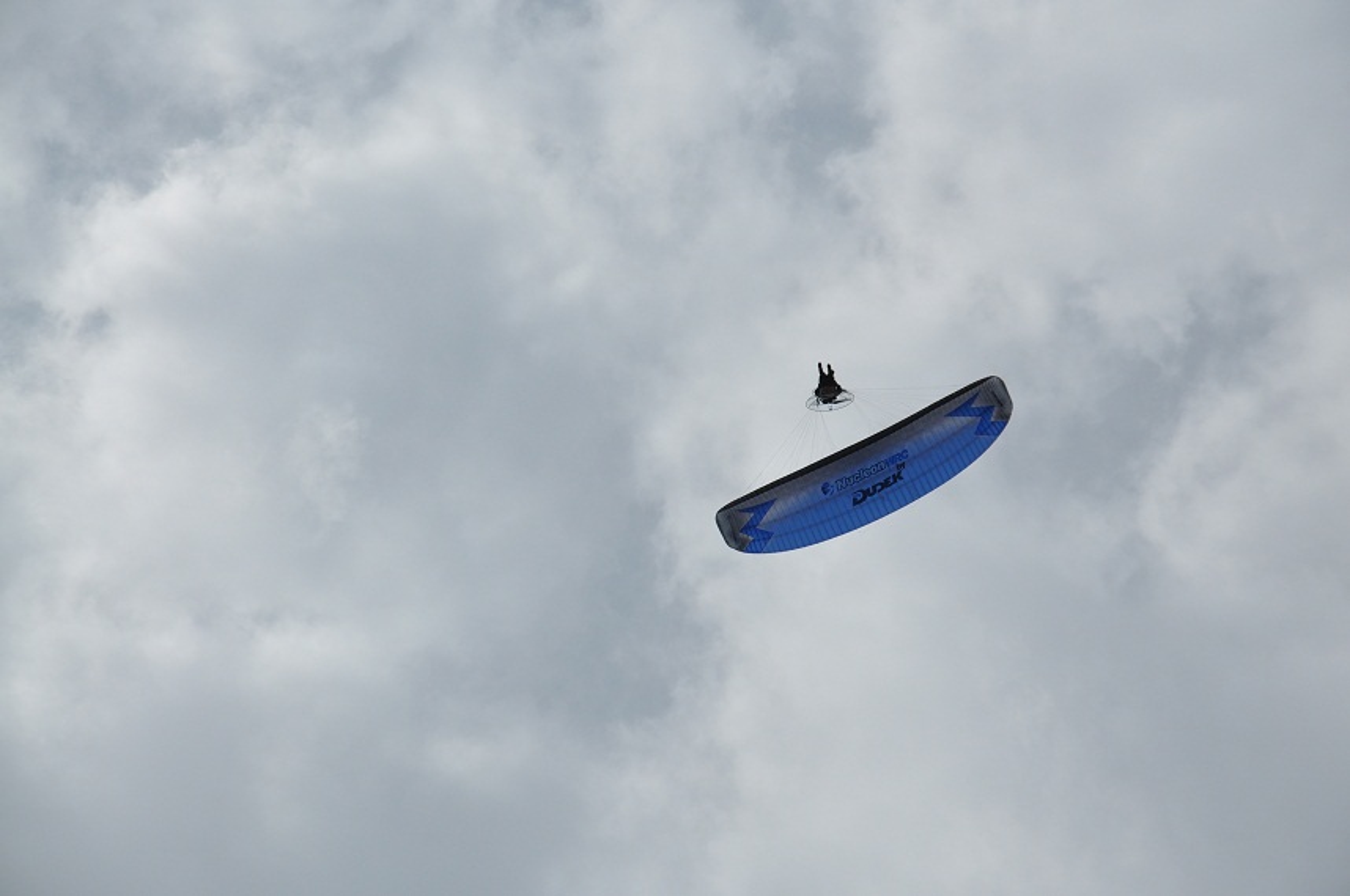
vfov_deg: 9.9
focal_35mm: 138
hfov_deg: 14.9
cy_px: 448
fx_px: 5169
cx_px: 675
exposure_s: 1/1250
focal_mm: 92
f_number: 9
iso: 400
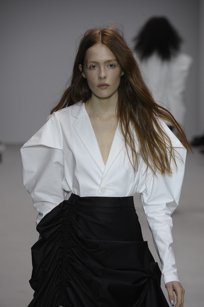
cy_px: 154
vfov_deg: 10.3
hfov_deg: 6.9
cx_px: 102
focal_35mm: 200
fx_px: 1702
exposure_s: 1/500
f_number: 5.6
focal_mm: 200
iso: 1000
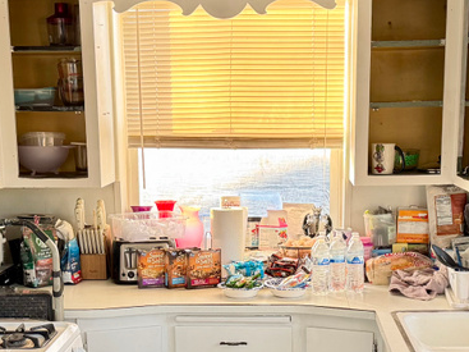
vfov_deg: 21.6
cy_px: 285
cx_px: 238
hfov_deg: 29.0
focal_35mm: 67
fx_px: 907
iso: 200
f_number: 1.78
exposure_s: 1/121
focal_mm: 6.76
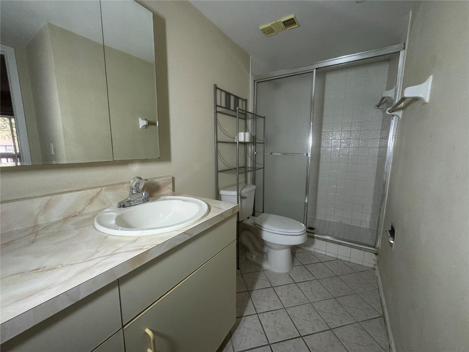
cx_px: 234
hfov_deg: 102.1
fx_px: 190
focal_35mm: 14
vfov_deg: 85.7
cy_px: 176
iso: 500
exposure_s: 1/60
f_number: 2.2
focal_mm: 2.22
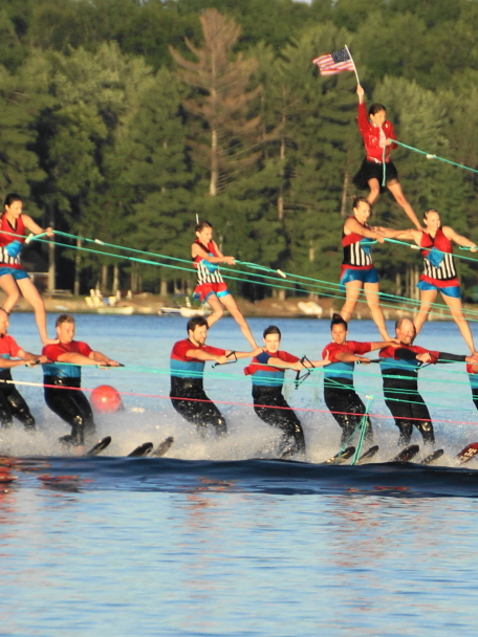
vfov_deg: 4.7
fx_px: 7825
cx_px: 287
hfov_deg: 3.5
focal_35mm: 425
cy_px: 312
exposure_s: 1/250
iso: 125
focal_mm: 160
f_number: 6.3
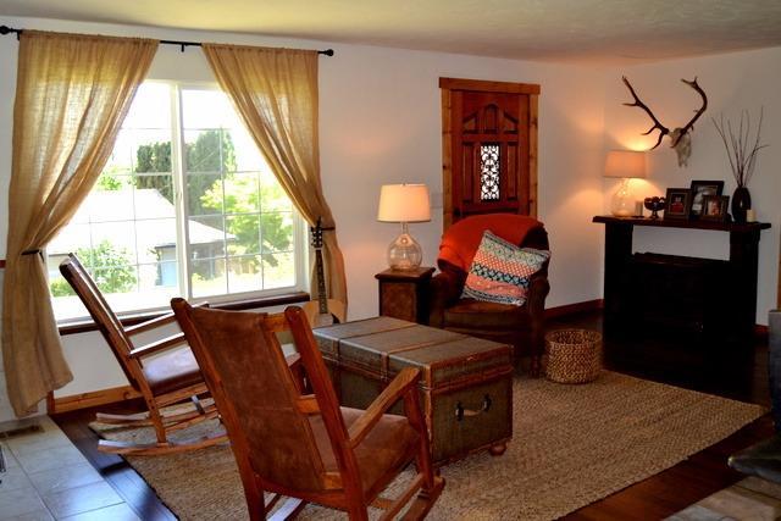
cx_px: 390
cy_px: 260
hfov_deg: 55.1
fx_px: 749
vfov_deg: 38.4
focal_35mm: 34
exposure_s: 1/80
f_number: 4
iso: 400
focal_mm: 23
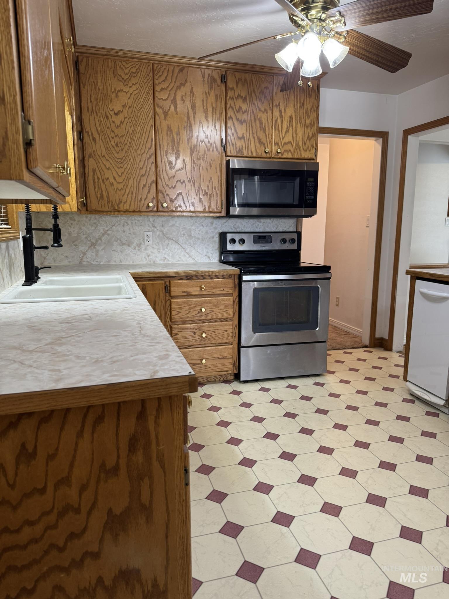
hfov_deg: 56.8
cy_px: 300
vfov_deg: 71.6
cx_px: 224
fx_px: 415
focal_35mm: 24
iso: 160
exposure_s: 1/60
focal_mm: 6.76
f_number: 1.78
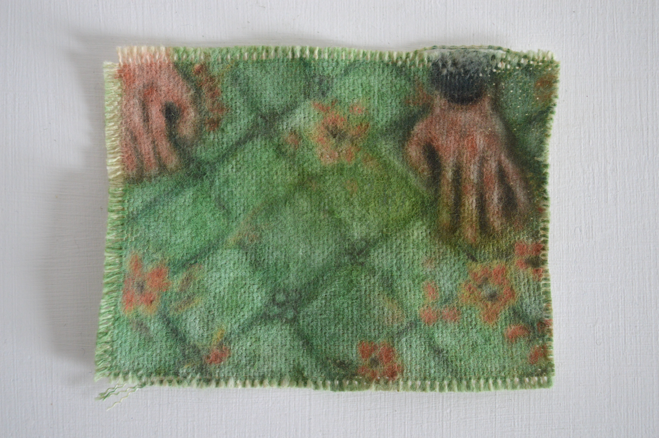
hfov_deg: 38.9
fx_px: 933
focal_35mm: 51
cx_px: 330
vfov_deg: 26.4
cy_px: 219
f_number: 4.5
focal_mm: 34
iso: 800
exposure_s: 1/60
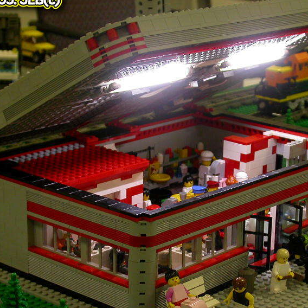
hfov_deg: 17.0
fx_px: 1027
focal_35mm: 102
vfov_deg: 17.0
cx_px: 194
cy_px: 198
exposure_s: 1/11.2
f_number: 3.2
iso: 100
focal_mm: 13.3
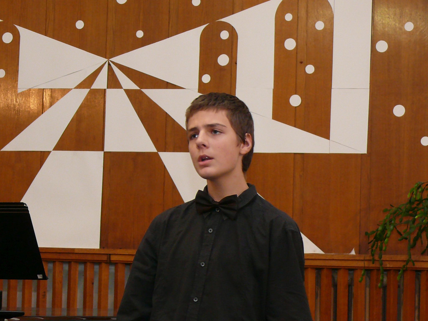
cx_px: 214
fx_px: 1546
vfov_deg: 11.9
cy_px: 160
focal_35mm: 125
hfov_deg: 15.8
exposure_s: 1/30
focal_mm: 14.8
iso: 200
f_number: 3.2
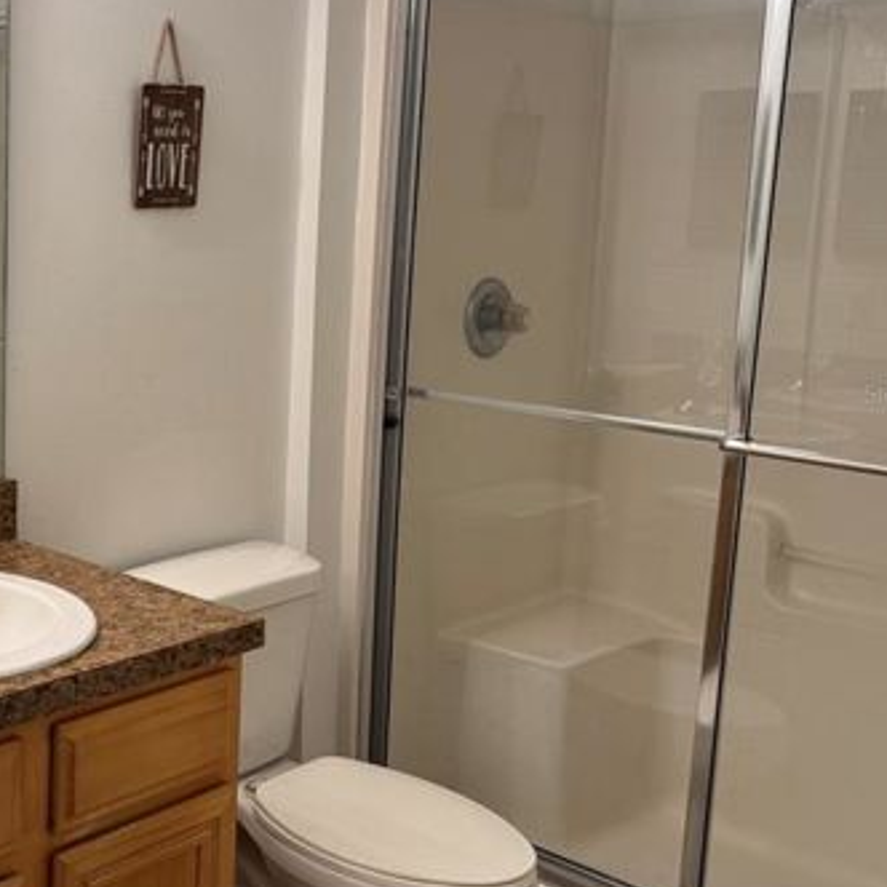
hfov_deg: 34.7
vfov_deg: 37.5
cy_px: 393
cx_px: 33
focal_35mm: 45
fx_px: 1305
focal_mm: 6.76
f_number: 1.78
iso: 125
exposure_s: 1/120
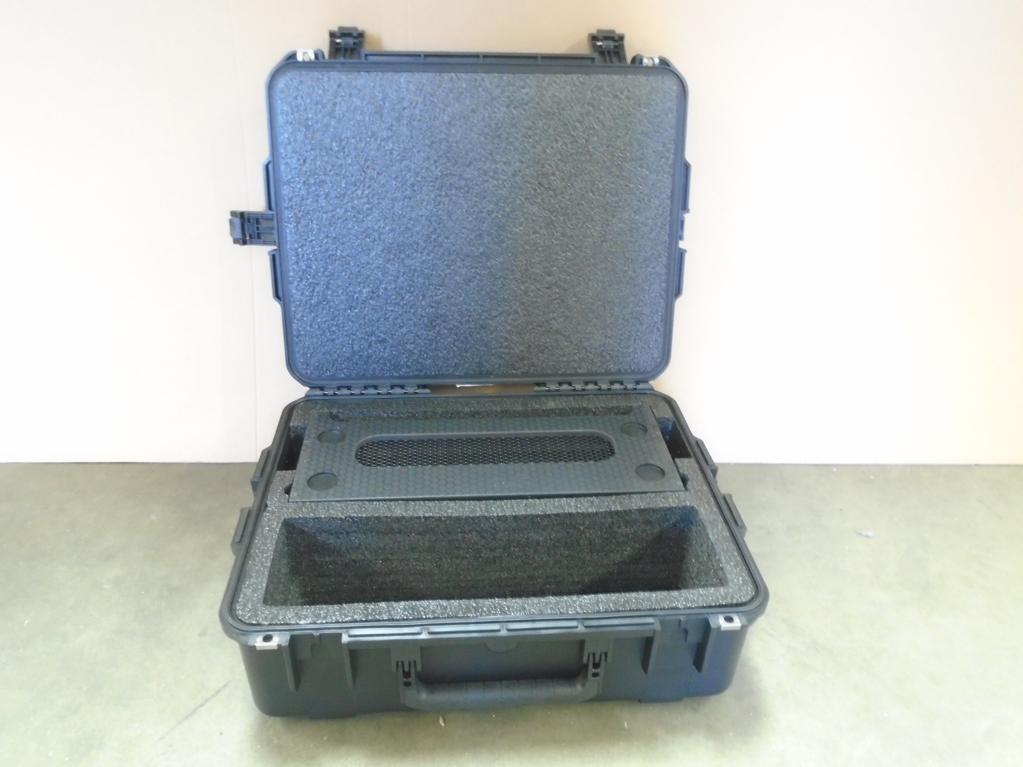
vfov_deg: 53.1
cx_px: 512
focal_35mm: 26
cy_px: 384
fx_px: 768
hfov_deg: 67.3
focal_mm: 4.6
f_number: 3.2
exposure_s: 1/6
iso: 400
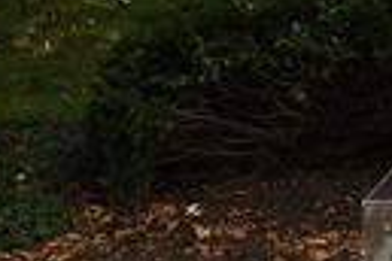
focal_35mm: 181
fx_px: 1971
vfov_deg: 7.3
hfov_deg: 10.9
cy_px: -229
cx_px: 608
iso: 200
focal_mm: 24
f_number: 4.5
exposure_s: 1/640
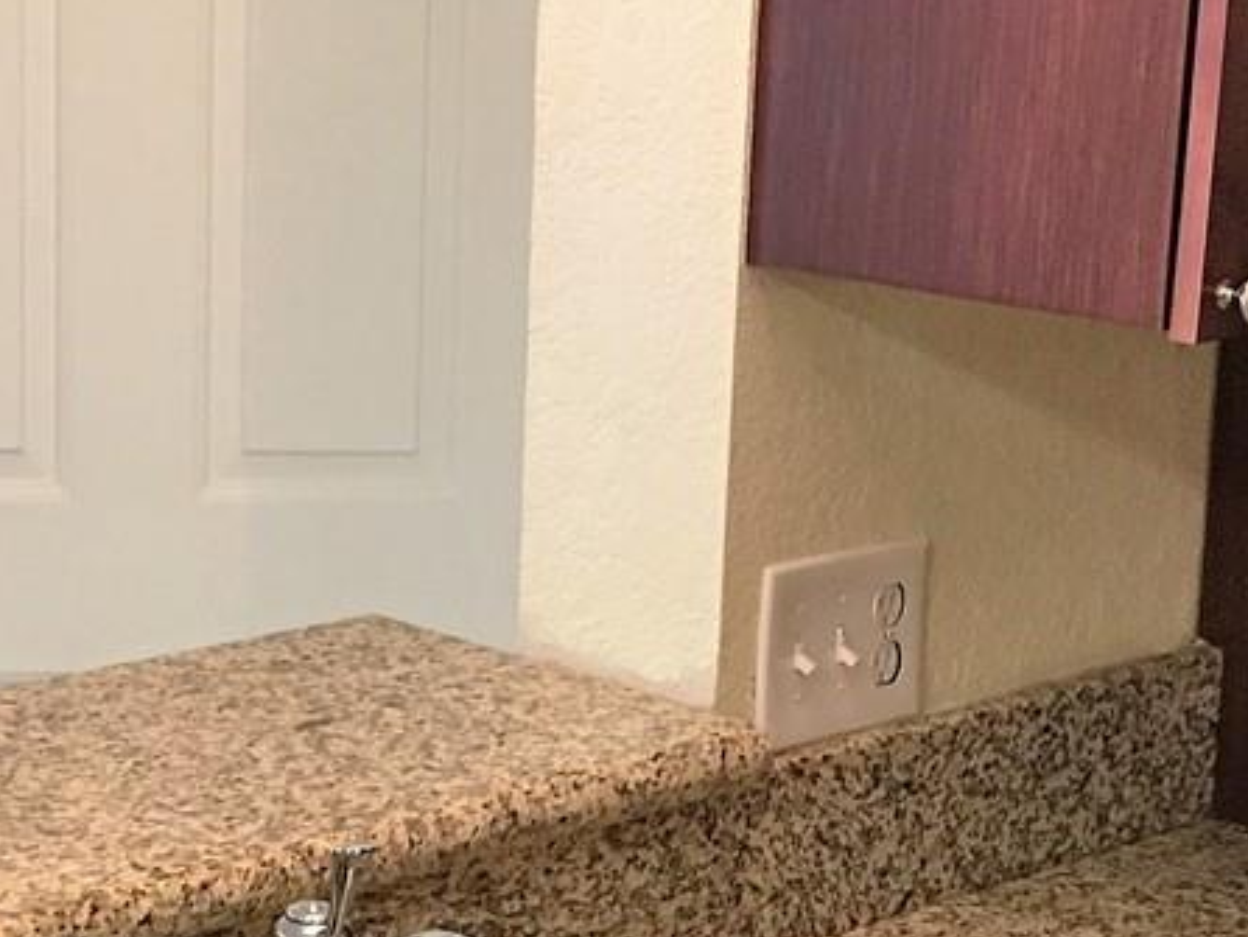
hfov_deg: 18.9
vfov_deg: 14.2
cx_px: 644
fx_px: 3751
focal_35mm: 104
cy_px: 710
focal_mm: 4.15
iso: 125
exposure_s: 1/30
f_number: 2.2
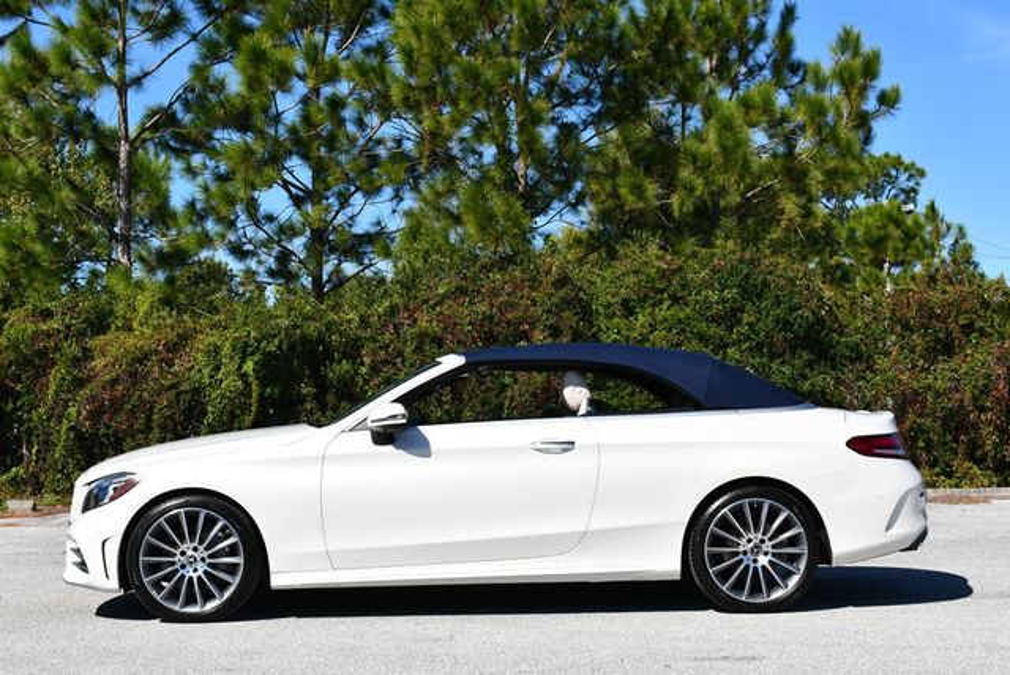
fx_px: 1629
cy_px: 338
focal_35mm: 58
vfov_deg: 23.4
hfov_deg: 34.5
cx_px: 505
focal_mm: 29
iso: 100
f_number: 9
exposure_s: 1/320
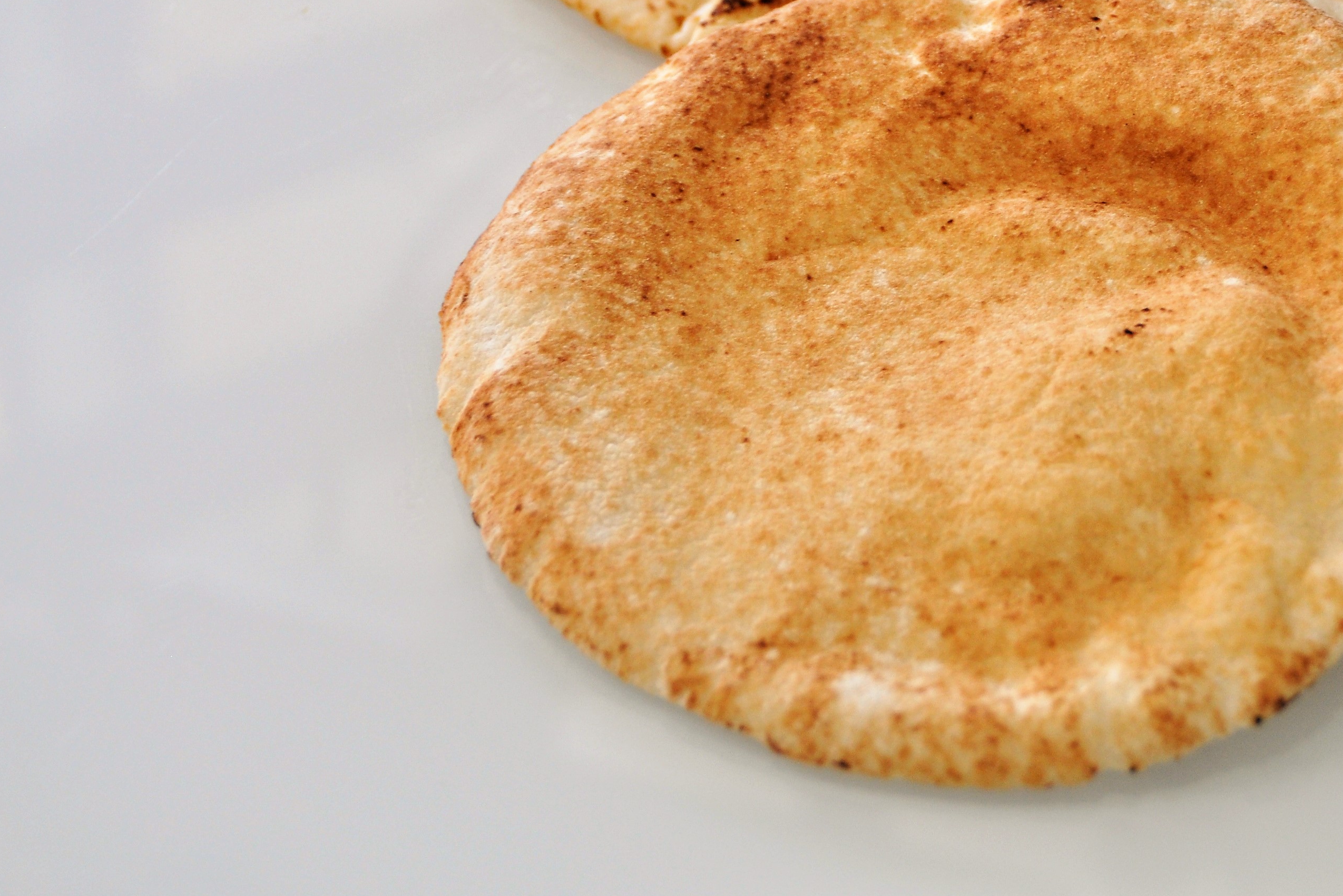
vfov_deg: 10.8
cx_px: 993
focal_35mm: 126
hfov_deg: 16.2
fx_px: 4701
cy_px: 150
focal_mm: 50
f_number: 4.8
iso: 400
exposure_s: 1/90
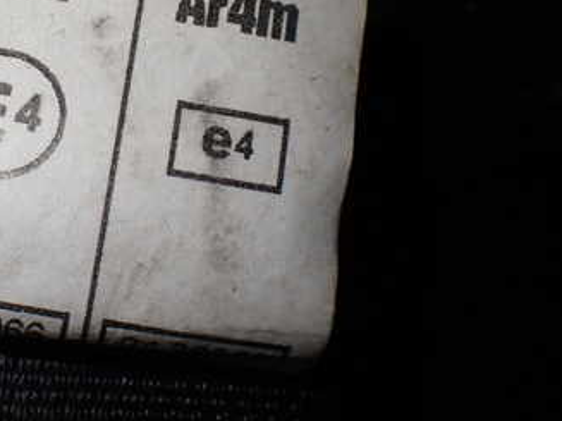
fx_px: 893
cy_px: 112
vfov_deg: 26.2
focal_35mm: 55
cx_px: 100
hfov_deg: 33.8
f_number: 2.3
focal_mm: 5.4
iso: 100
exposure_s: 1/160
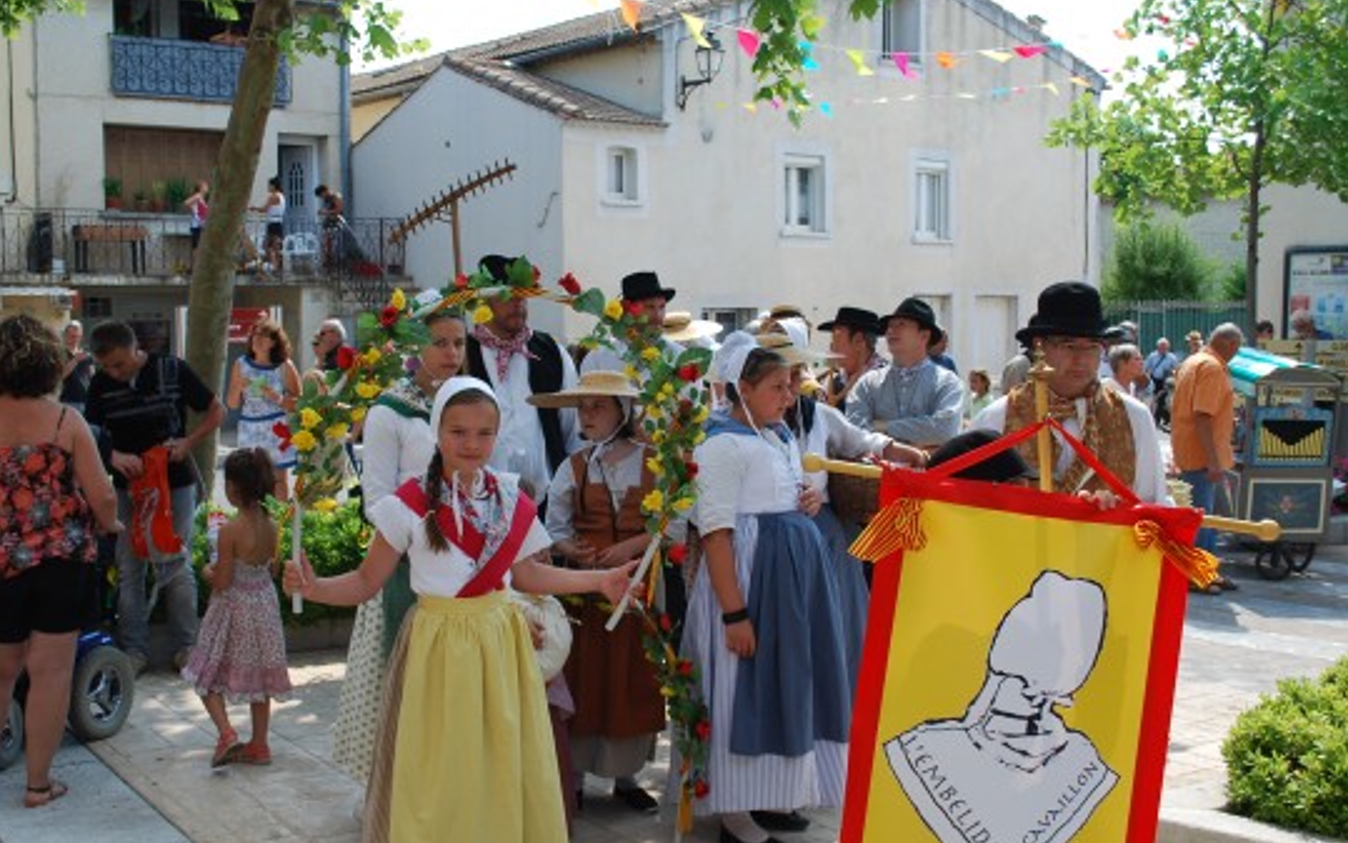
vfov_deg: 32.0
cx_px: 593
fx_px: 1470
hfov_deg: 49.2
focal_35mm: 40
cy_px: 424
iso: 100
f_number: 5.6
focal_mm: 22
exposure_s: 1/125
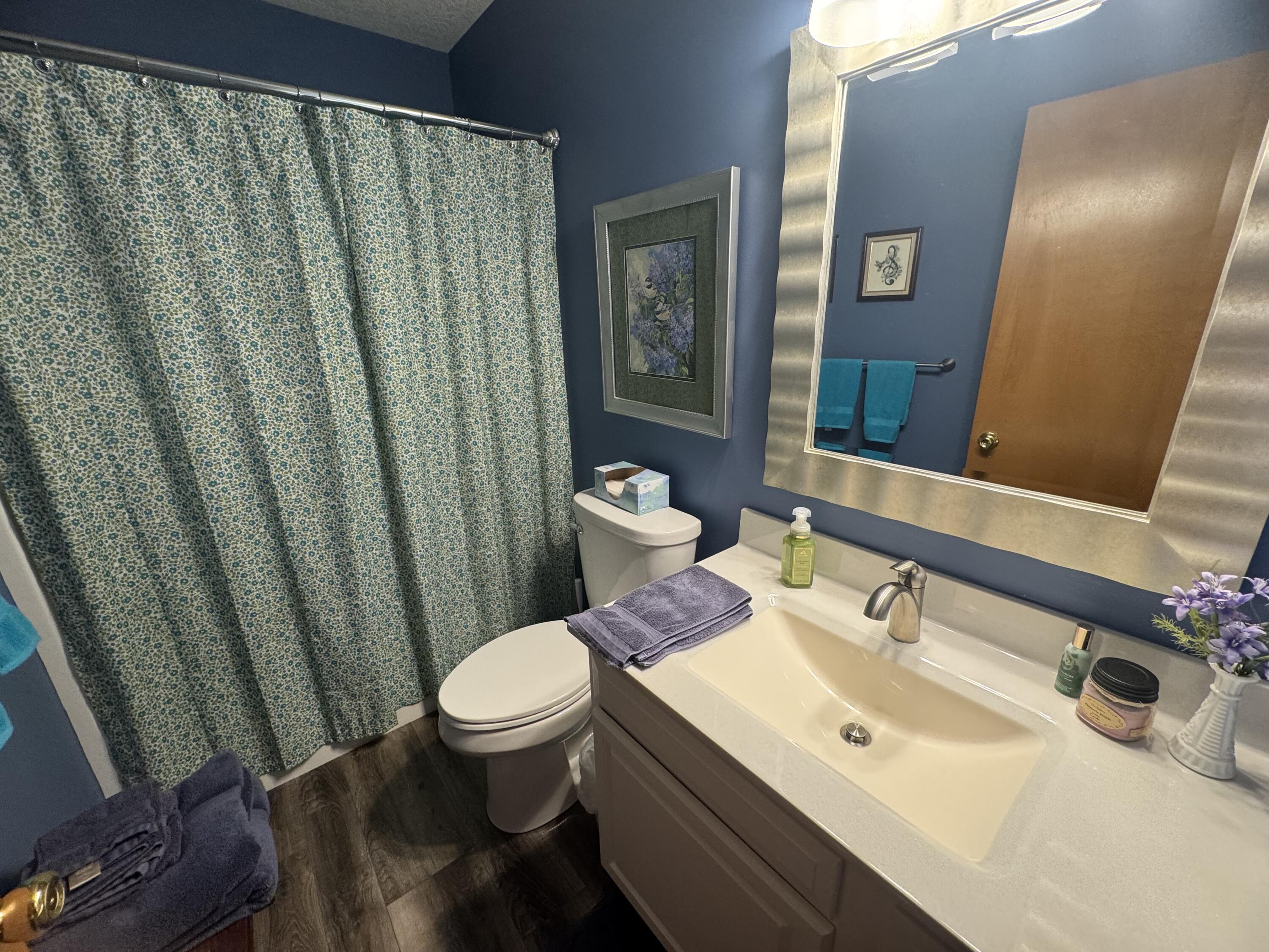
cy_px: 476
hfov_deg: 102.1
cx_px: 634
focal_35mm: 14
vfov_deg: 85.7
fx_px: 513
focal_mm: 2.22
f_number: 2.2
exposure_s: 1/60
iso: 200
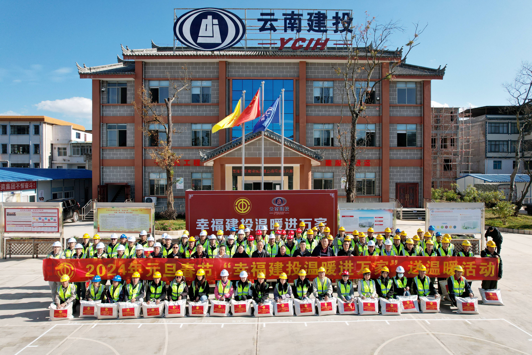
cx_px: 266
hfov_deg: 78.6
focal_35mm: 22
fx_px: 325
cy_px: 178
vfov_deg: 57.2
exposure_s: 1/1600
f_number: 2.8
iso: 100
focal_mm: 8.38
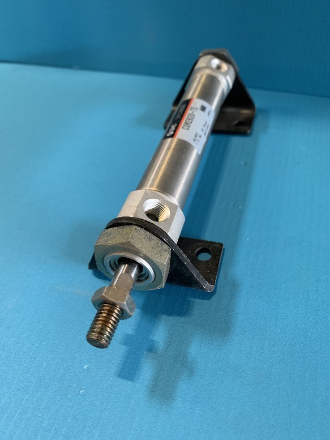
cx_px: 161
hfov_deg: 51.4
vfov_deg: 65.3
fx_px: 343
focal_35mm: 27
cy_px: 219
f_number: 1.8
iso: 400
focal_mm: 4.25
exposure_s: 1/43
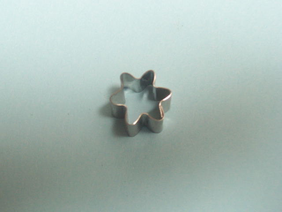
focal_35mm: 63
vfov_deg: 23.3
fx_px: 513
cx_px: 141
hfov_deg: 30.7
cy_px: 106
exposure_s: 1/15
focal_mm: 10.1
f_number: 3.4
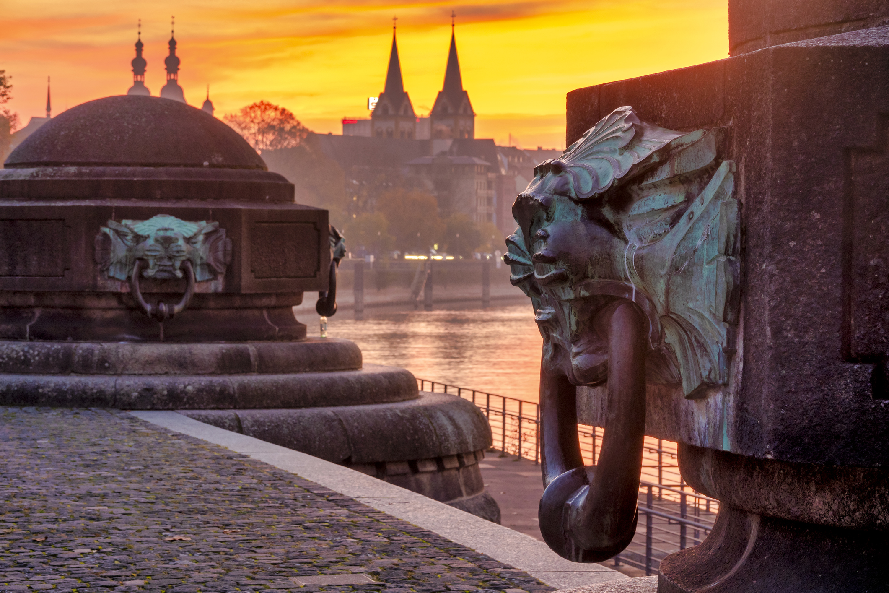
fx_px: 2741
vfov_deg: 12.3
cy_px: 296
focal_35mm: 111
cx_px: 444
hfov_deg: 18.4
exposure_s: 1
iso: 64
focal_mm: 40.73
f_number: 5.6
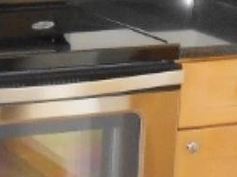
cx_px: -94
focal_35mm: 146
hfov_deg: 12.9
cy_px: 27
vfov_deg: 10.1
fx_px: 1000
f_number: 3.5
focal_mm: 4.6
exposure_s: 1/25
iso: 250
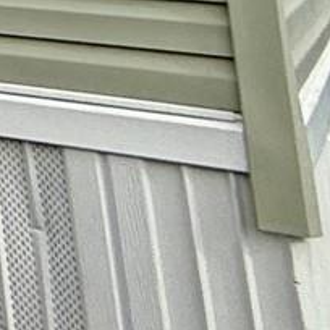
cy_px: -390
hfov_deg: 7.2
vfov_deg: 12.0
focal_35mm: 124
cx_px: -1142
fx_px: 1337
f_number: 2.2
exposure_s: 1/1795
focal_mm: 2.22
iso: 50
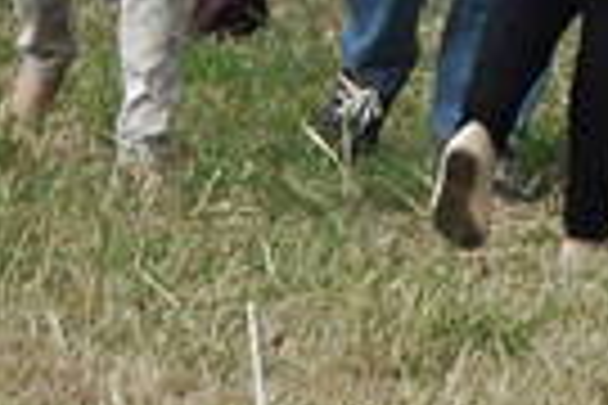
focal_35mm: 623
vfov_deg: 2.2
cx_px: -338
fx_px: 10521
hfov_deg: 3.3
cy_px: -317
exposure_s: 1/160
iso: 1250
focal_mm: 66
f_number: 22
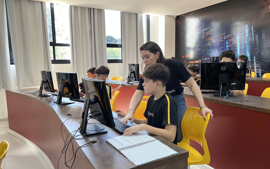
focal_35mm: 28
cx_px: 134
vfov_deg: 44.5
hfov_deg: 66.5
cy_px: 90
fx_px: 206
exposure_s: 1/120
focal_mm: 5.7
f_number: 1.5
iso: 80
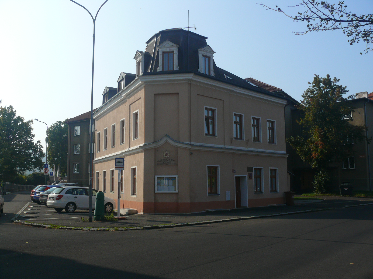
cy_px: 140
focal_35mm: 35
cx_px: 186
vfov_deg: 40.7
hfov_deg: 52.6
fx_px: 377
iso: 100
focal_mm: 7.4
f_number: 4.5
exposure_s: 1/200
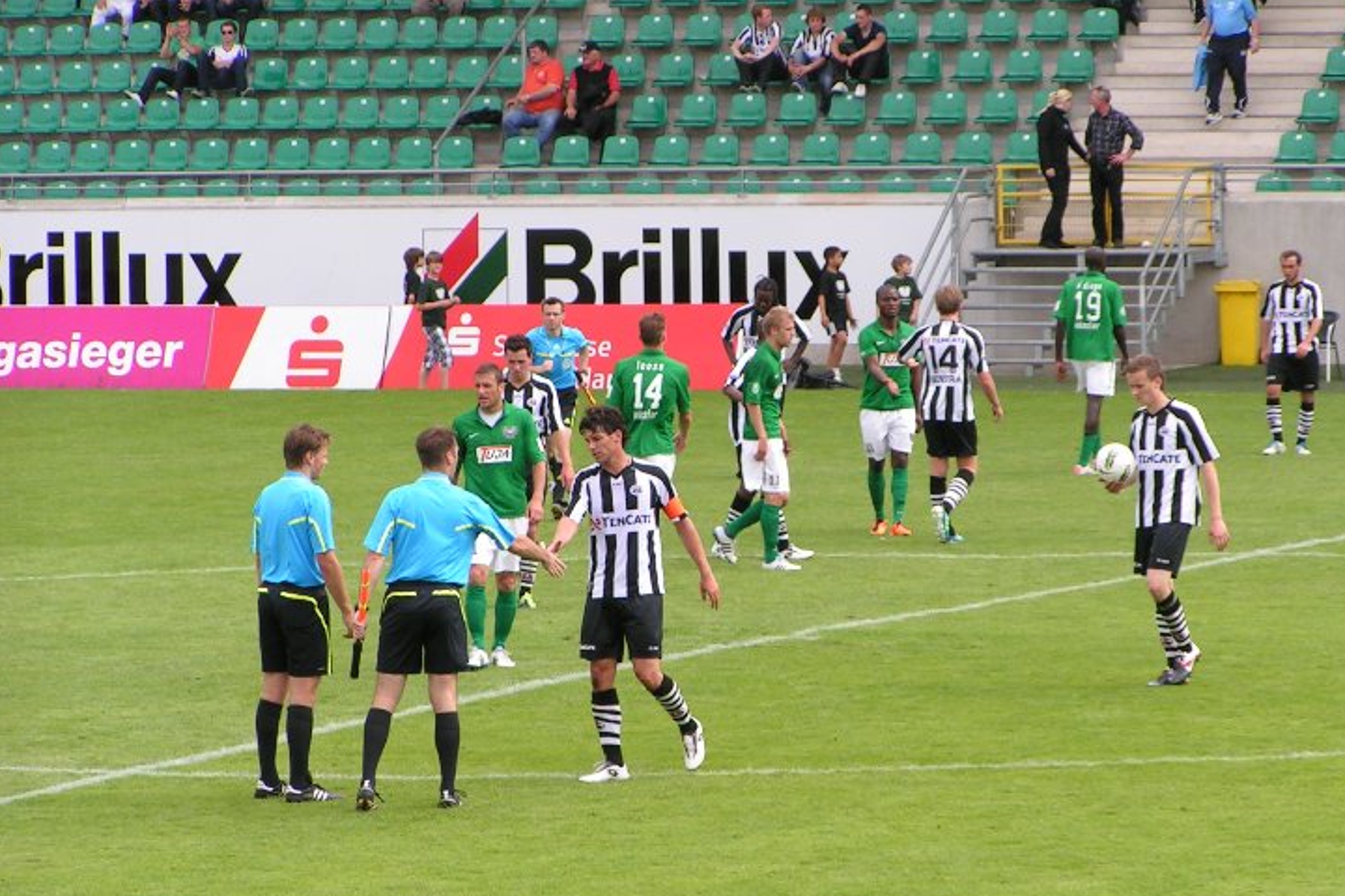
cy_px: 439
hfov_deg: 8.7
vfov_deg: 5.8
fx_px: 8891
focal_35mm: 238
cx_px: 729
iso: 50
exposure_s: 1/250
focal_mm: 31.5
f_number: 5
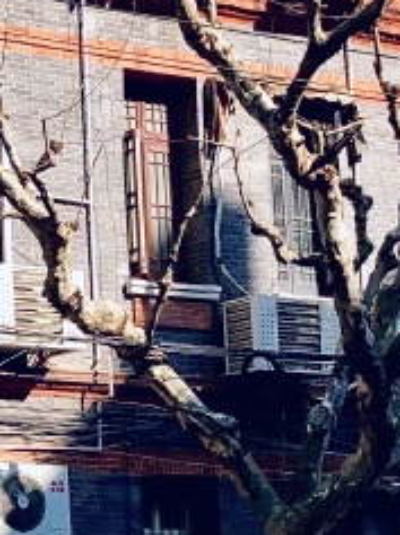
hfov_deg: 10.1
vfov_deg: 13.9
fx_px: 2194
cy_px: 402
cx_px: -194
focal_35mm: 142
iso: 20
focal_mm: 4
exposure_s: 1/941
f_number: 1.8
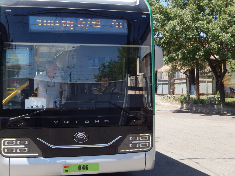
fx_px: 333
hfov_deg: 38.6
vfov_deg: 29.7
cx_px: 86
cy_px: 82
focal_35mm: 49
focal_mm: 6.8
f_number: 3.4
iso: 125
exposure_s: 1/500
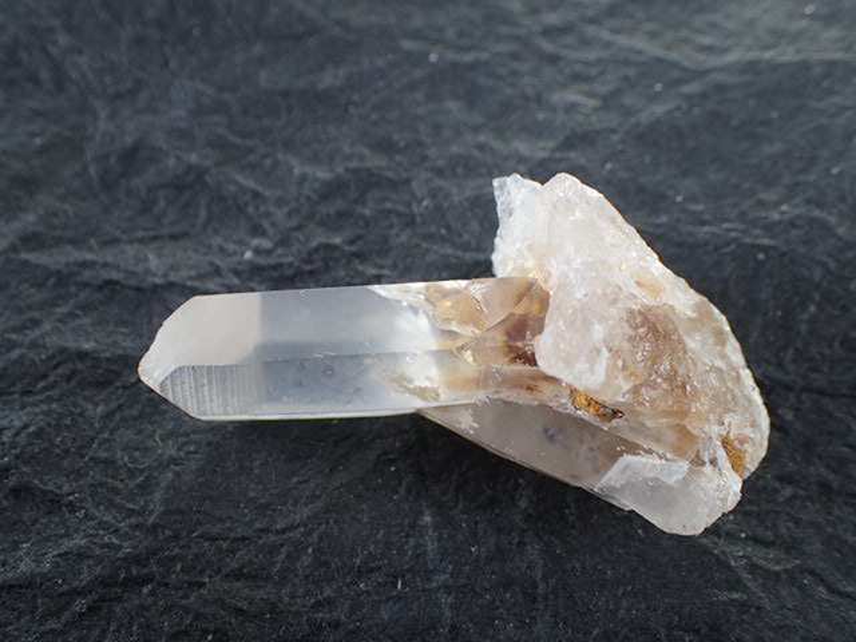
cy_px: 321
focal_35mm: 43
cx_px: 428
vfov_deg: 33.6
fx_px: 1063
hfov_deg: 43.9
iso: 125
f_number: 2.9
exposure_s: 1/160
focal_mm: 7.86
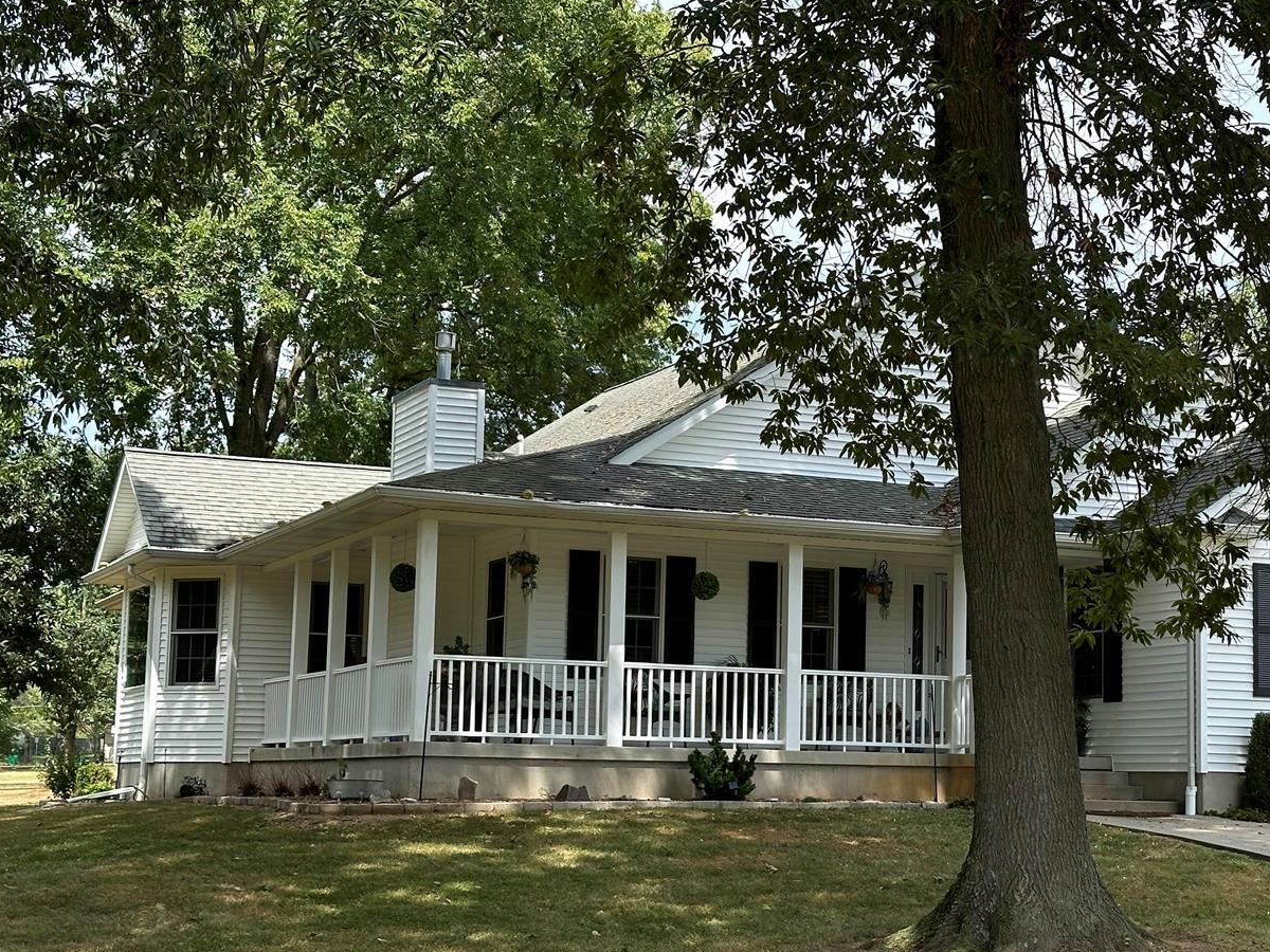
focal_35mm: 64
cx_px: 823
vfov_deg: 22.9
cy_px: 543
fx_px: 2348
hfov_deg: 30.1
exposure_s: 1/1541
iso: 64
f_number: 1.78
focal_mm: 6.86
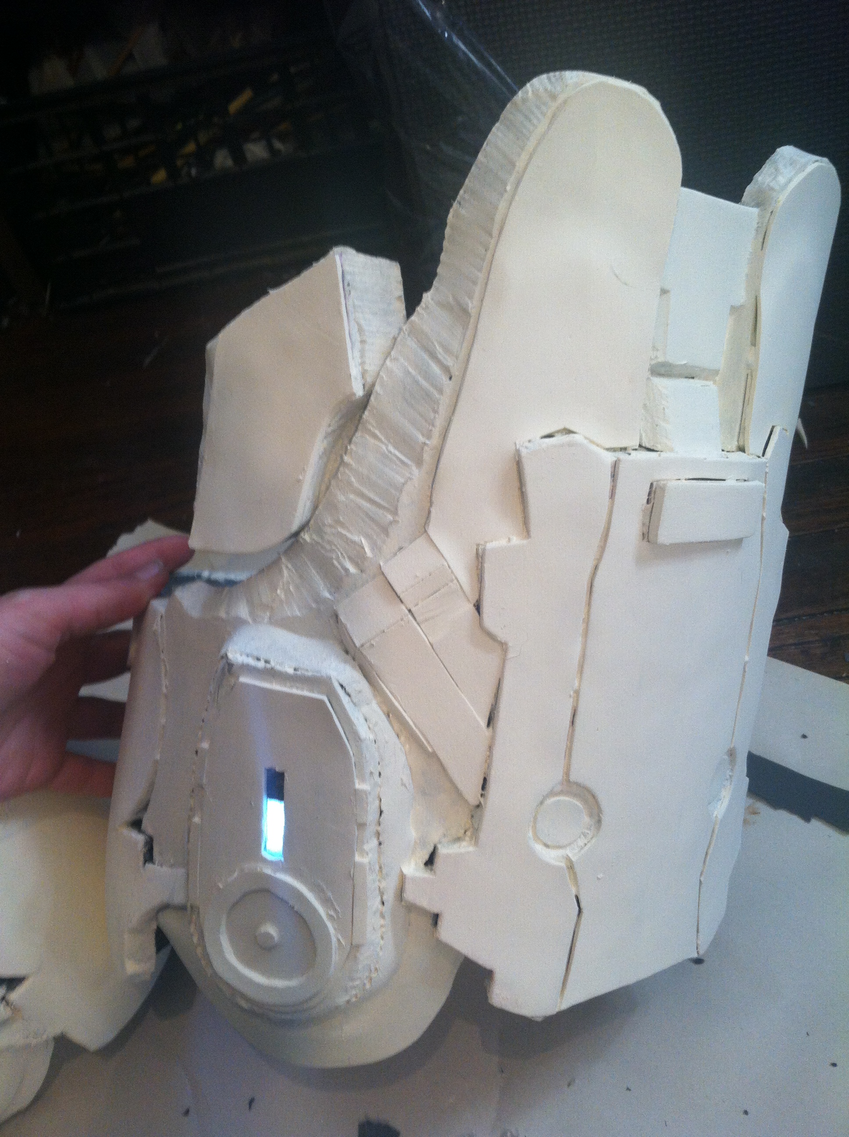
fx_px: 1148
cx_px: 424
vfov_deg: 52.7
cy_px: 568
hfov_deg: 40.6
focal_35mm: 35
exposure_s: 1/15
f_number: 2.8
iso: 125
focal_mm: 3.85
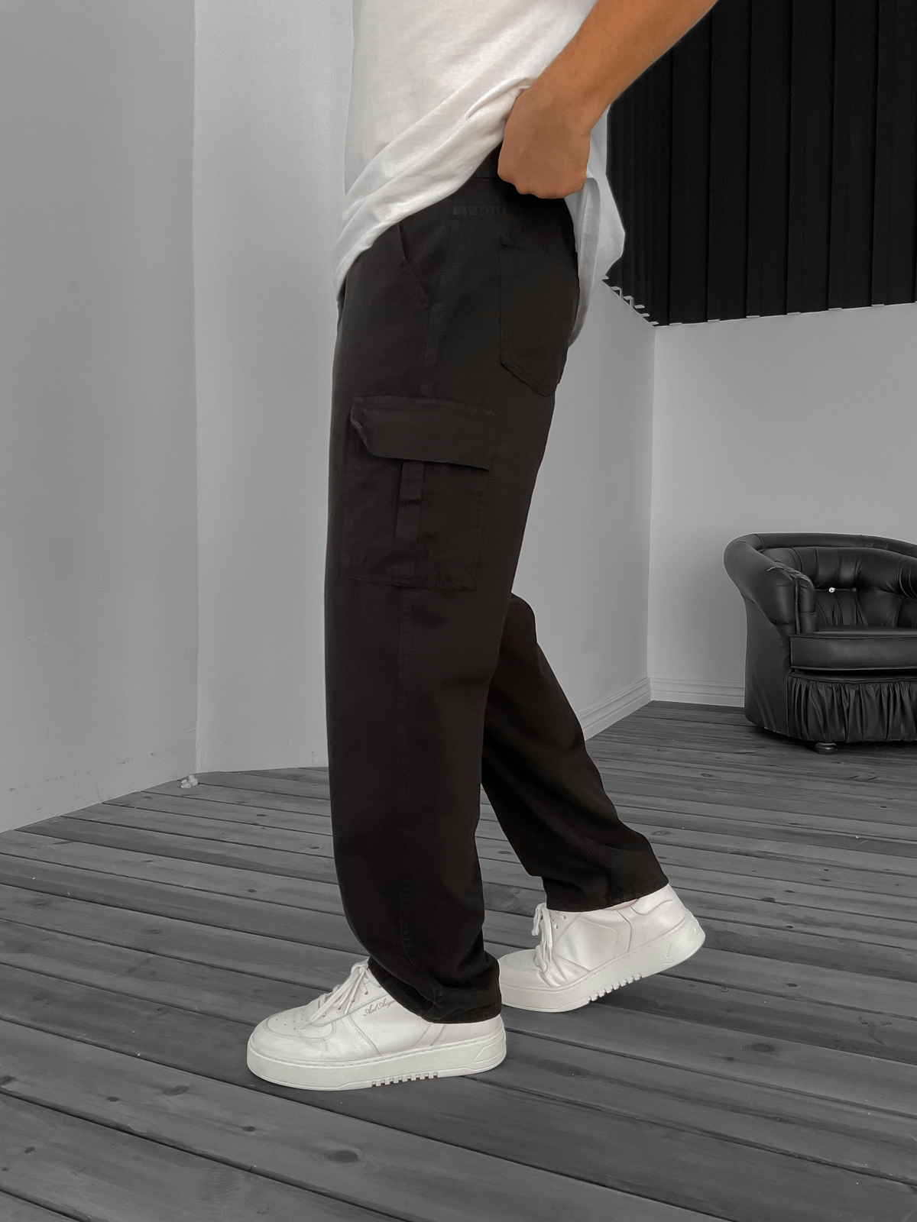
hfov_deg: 48.2
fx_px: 1024
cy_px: 611
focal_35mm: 29
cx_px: 458
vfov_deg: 61.7
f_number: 1.8
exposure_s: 1/120
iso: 64
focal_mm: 3
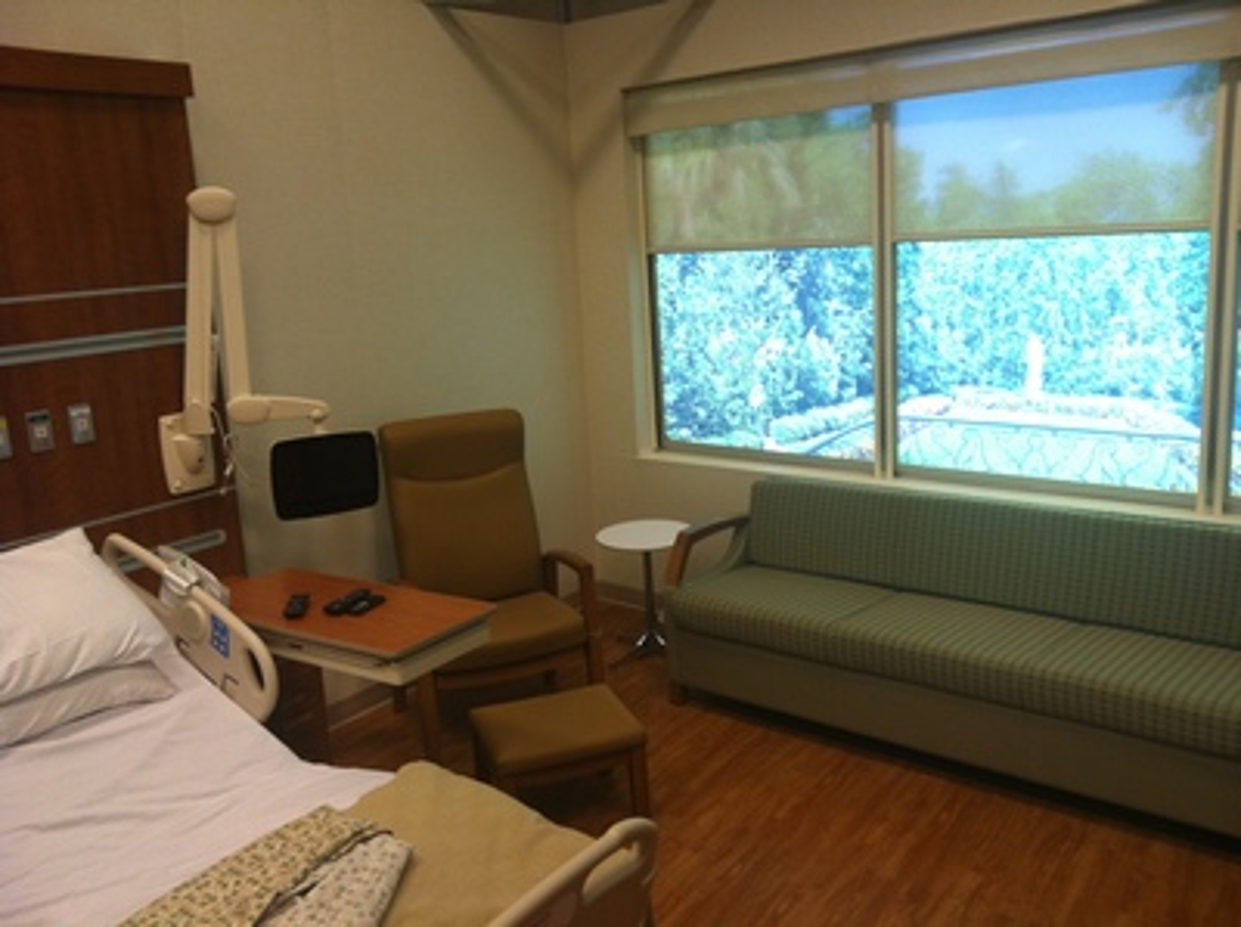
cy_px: 464
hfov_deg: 52.7
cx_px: 620
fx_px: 1253
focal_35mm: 35
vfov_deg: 40.6
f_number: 2.8
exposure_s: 1/20
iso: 80
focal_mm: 3.85
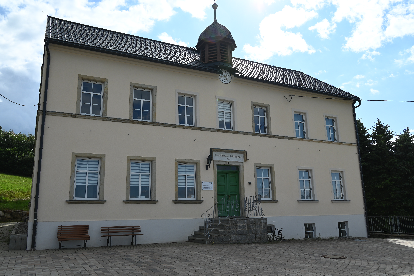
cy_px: 138
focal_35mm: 30
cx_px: 207
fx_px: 345
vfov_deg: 43.6
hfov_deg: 61.9
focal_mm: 30
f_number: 9
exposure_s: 1/320
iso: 100
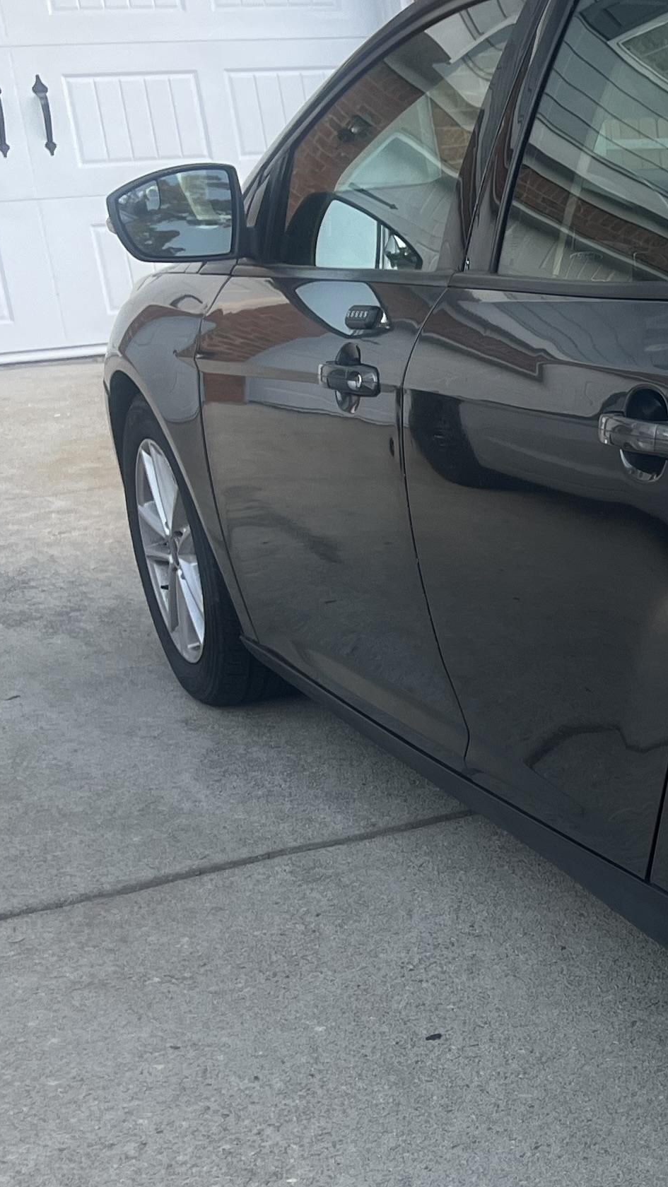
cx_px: 1168
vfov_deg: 30.8
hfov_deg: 15.5
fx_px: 2141
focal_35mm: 68
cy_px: 774
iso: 50
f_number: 1.6
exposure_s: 1/121
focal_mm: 5.1
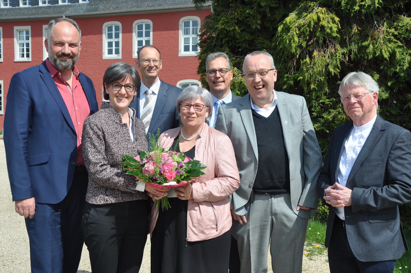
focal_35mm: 51
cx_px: 206
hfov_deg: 38.9
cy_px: 136
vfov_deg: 26.4
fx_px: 582
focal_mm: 34
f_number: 9
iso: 200
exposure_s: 1/320
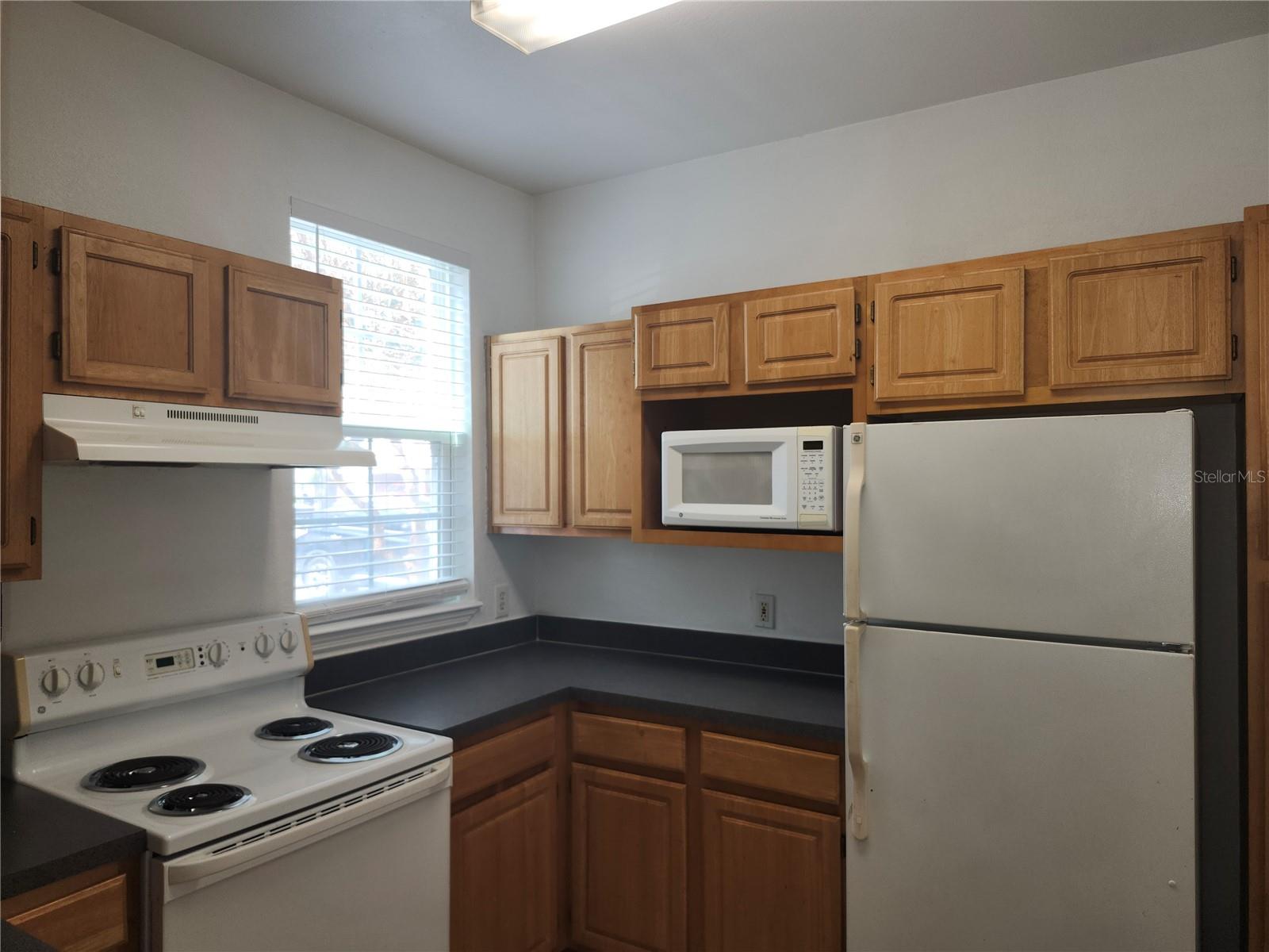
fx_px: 843
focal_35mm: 23
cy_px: 476
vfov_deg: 58.9
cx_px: 634
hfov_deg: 73.9
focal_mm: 5.54
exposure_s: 1/60
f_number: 1.8
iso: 32
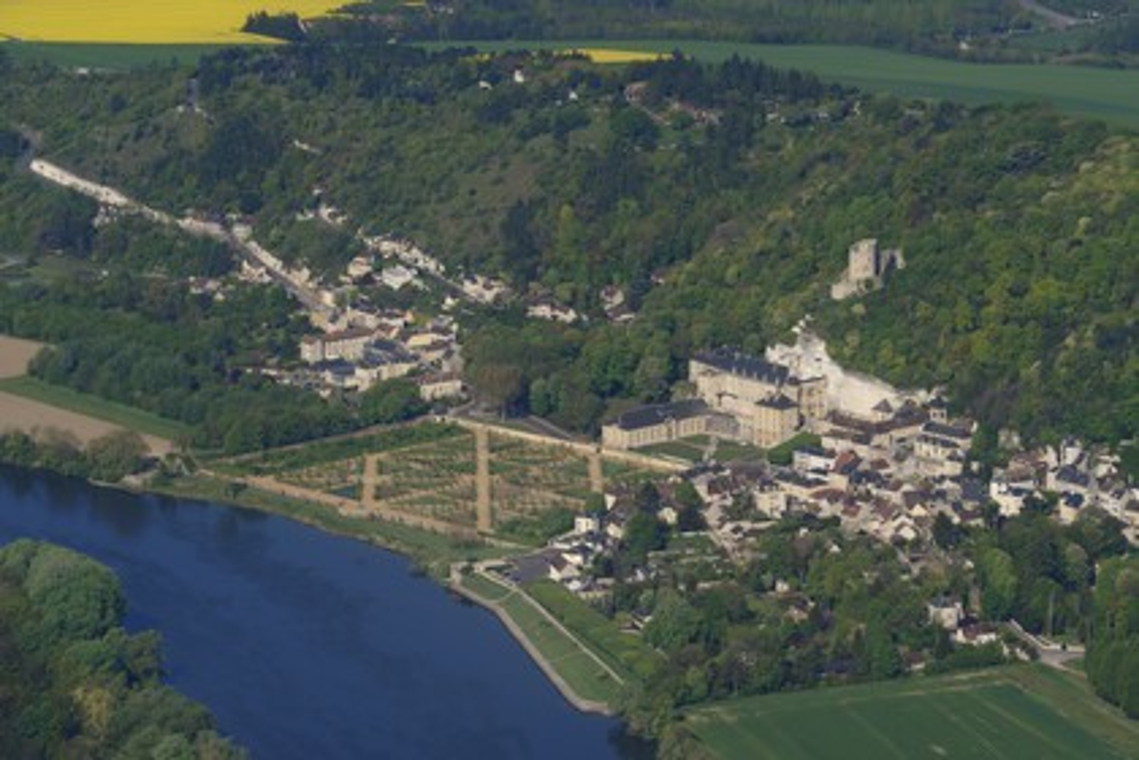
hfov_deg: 13.2
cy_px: 380
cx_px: 570
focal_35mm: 155
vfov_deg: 8.9
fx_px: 4904
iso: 400
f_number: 8
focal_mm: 155
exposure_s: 1/1000
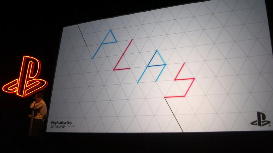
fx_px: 282
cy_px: 70
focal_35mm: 39
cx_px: 137
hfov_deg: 51.6
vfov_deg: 30.4
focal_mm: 5.8
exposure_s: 1/40
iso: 100
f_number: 2.6
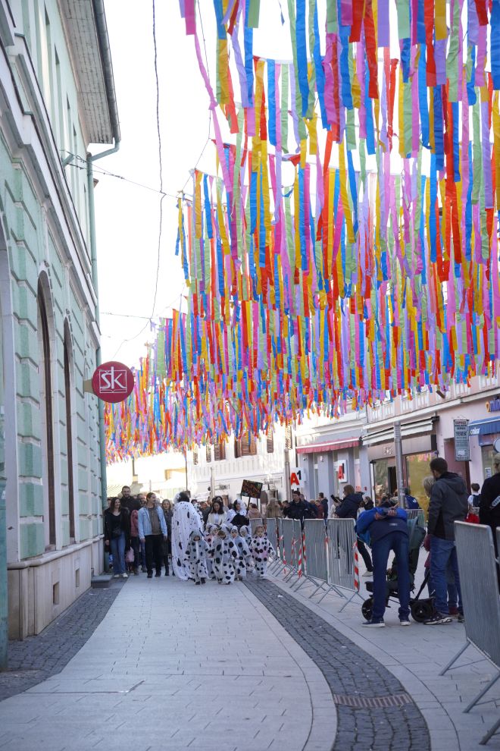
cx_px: 250
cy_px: 376
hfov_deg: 18.2
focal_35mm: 75
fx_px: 1562
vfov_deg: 27.0
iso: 400
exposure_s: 1/200
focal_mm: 50
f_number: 4
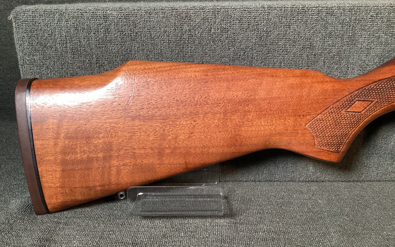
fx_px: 355
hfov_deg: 58.1
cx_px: 198
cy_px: 126
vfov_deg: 38.3
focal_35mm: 33
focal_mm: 3.3
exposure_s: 1/60
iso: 320
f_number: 2.4
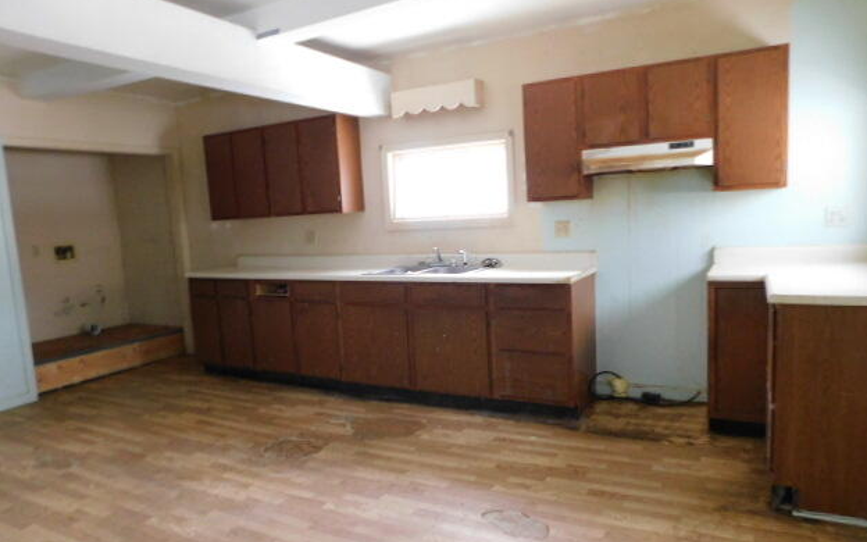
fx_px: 591
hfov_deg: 72.5
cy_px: 292
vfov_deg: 49.2
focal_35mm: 25
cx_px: 443
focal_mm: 4
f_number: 3
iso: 400
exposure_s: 1/25
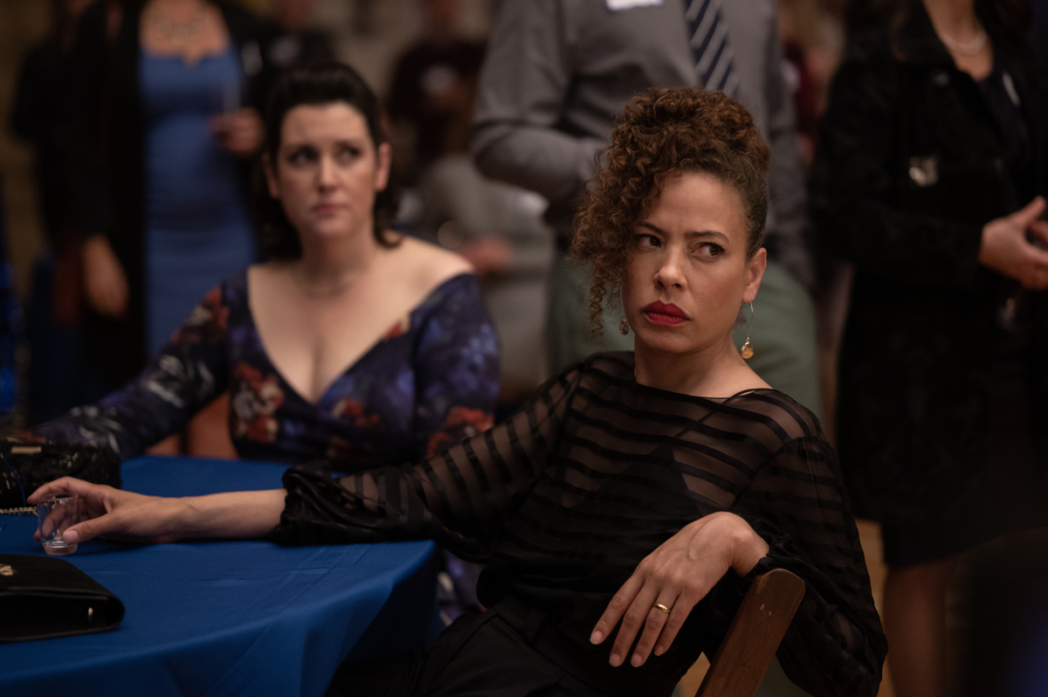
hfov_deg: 23.9
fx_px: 2472
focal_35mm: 85
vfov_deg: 16.0
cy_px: 348
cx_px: 524
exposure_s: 1/200
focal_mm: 85
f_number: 1.8
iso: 2500
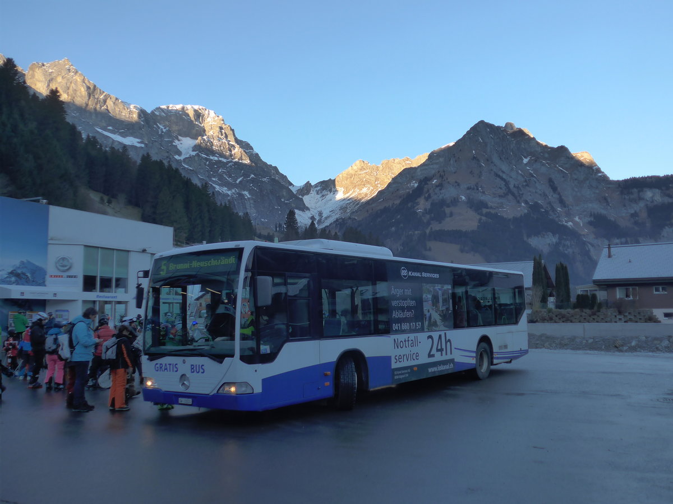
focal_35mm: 31
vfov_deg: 45.4
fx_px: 603
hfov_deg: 58.4
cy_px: 252
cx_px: 336
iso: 160
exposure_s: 1/800
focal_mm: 6.5
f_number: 2.1
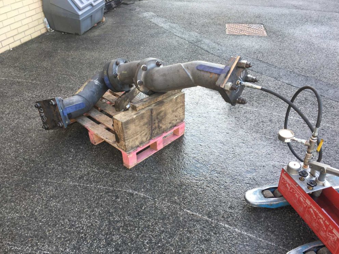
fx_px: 294
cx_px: 175
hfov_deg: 60.0
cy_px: 129
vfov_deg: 46.8
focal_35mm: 30
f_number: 2.2
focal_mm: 4.15
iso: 32
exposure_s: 1/50
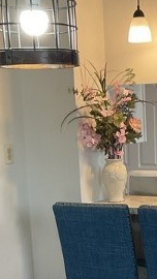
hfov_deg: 13.3
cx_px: 153
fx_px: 666
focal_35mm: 90
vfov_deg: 23.4
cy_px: 207
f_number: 1.8
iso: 50
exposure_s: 1/60
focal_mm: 3
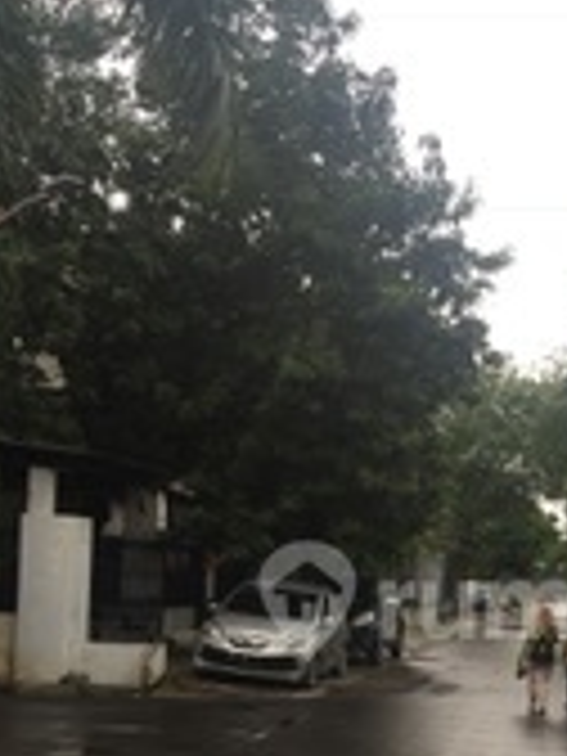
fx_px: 1289
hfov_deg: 23.8
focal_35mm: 59
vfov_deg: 31.8
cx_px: 565
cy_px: 603
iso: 32
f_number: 2.2
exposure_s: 1/117
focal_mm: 4.15
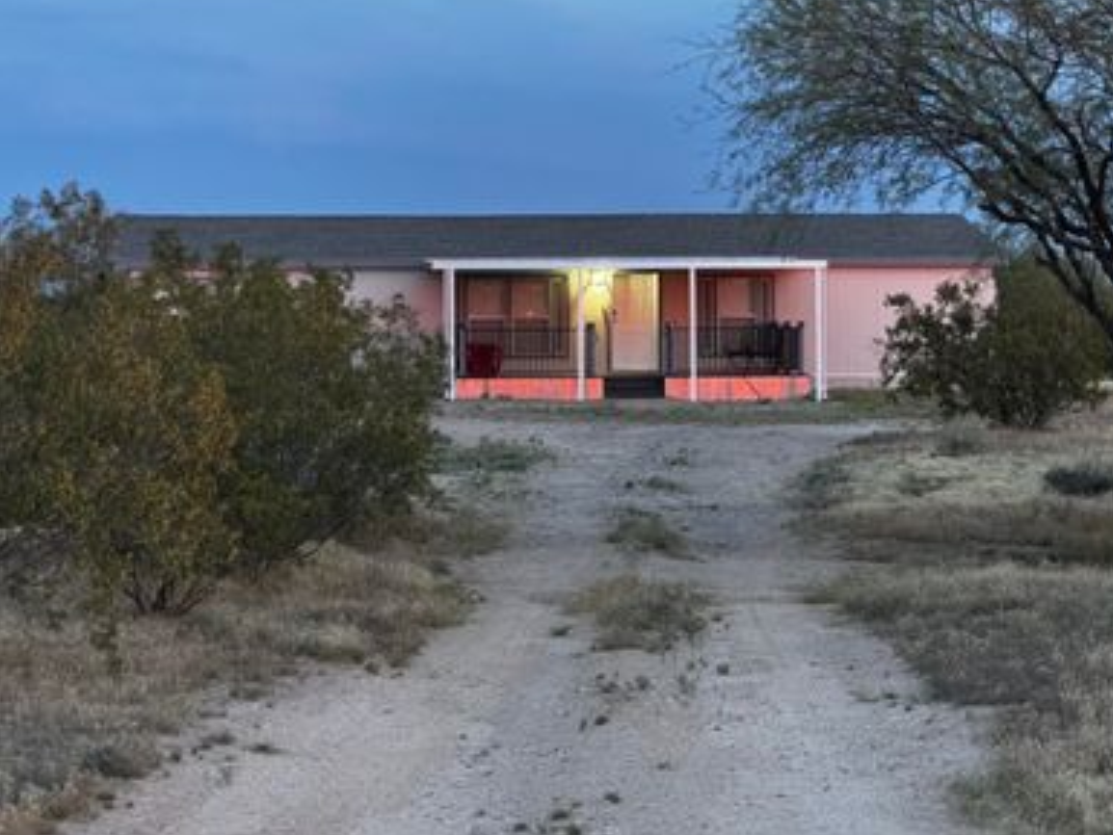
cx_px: 717
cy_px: 412
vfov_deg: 14.8
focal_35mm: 100
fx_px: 3216
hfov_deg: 19.6
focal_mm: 9
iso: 1000
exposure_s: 1/40
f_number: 2.8
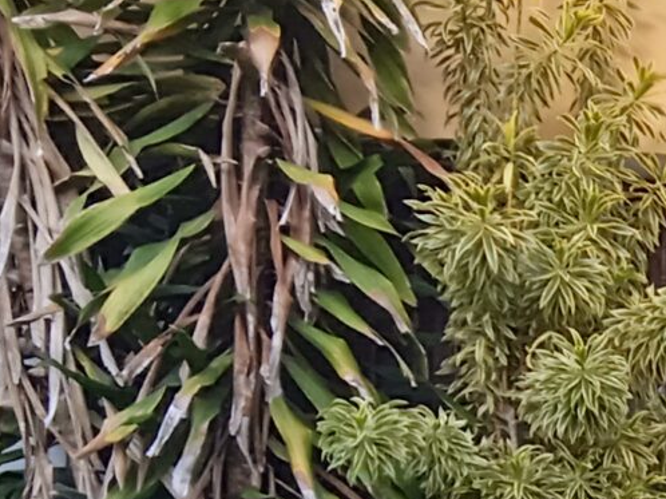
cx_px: 1447
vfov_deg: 9.9
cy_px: 840
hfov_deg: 11.8
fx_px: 2769
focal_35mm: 144
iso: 134
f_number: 2.2
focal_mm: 3.43
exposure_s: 1/100
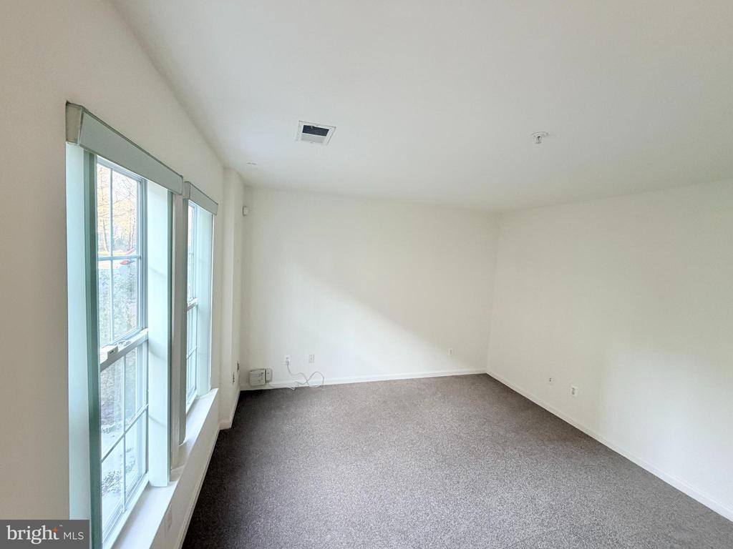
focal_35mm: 14
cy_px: 274
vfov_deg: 85.7
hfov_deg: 102.1
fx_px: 296
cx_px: 366
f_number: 2.2
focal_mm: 2.22
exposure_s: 1/80
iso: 320
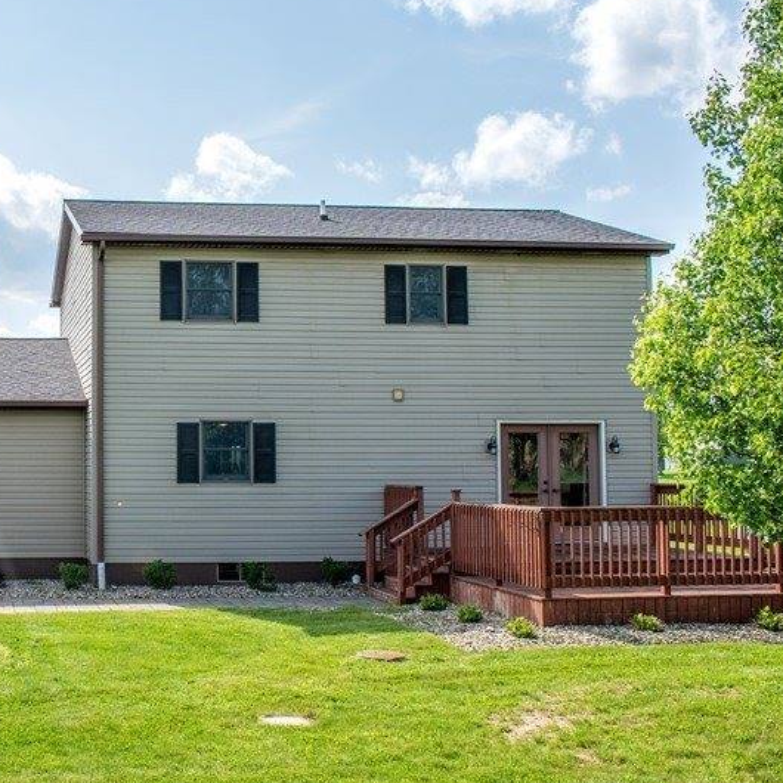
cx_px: 71
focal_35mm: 47
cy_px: 394
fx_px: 1203
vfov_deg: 36.1
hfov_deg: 34.0
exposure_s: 1/250
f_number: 8
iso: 100
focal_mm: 18
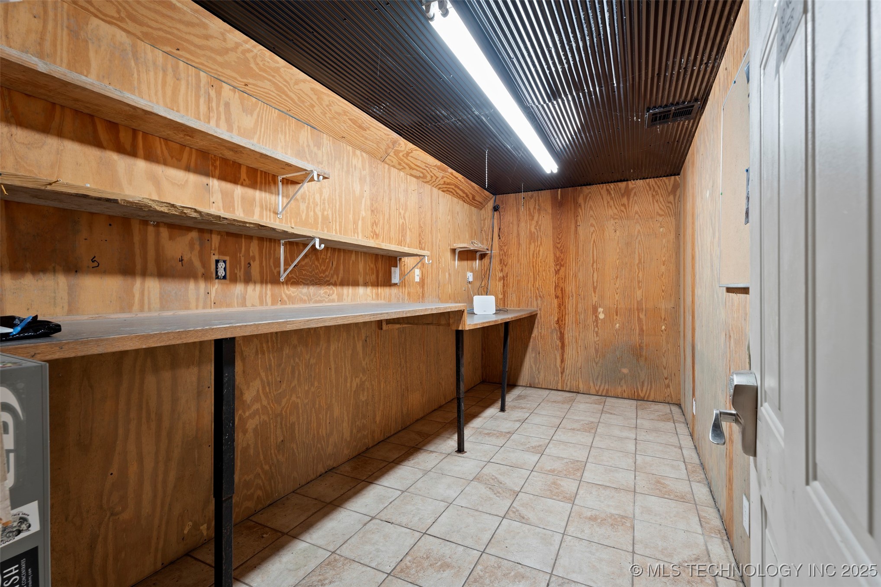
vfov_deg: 73.7
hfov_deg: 96.7
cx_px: 440
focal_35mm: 16
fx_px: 391
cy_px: 294
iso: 160
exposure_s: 2
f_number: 8
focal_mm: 16
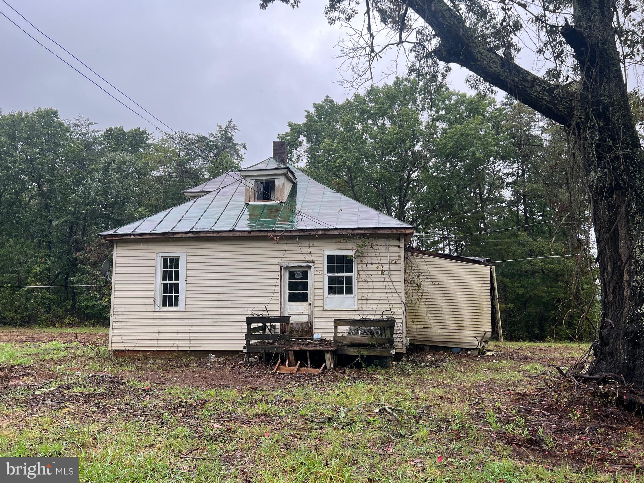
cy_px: 242
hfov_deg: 67.3
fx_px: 484
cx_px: 322
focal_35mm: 26
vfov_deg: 53.1
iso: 50
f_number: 1.5
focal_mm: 5.7
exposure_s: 1/458
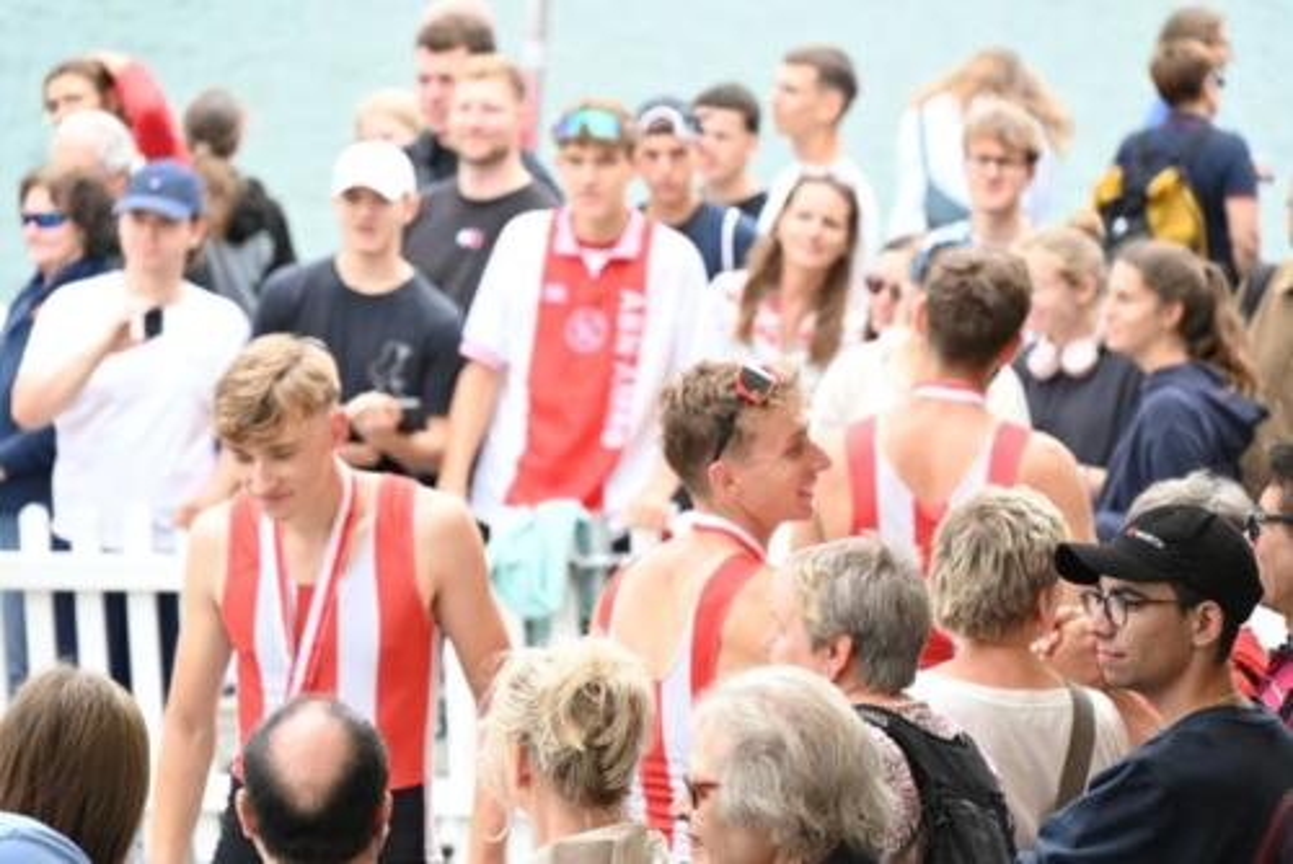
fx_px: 7187
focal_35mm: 200
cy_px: 432
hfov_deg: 10.3
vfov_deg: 6.9
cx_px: 646
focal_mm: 200
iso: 640
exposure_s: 1/250
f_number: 6.3
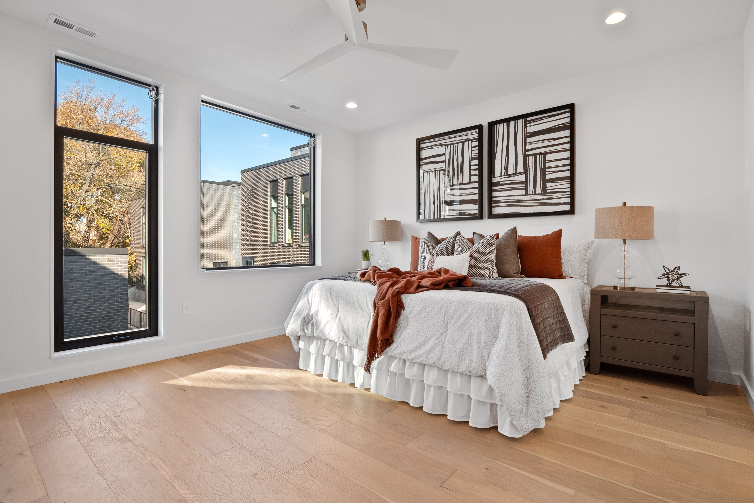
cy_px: 252
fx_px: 335
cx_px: 377
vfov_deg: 73.7
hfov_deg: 96.7
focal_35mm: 16
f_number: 6.3
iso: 400
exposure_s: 1/30
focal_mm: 8
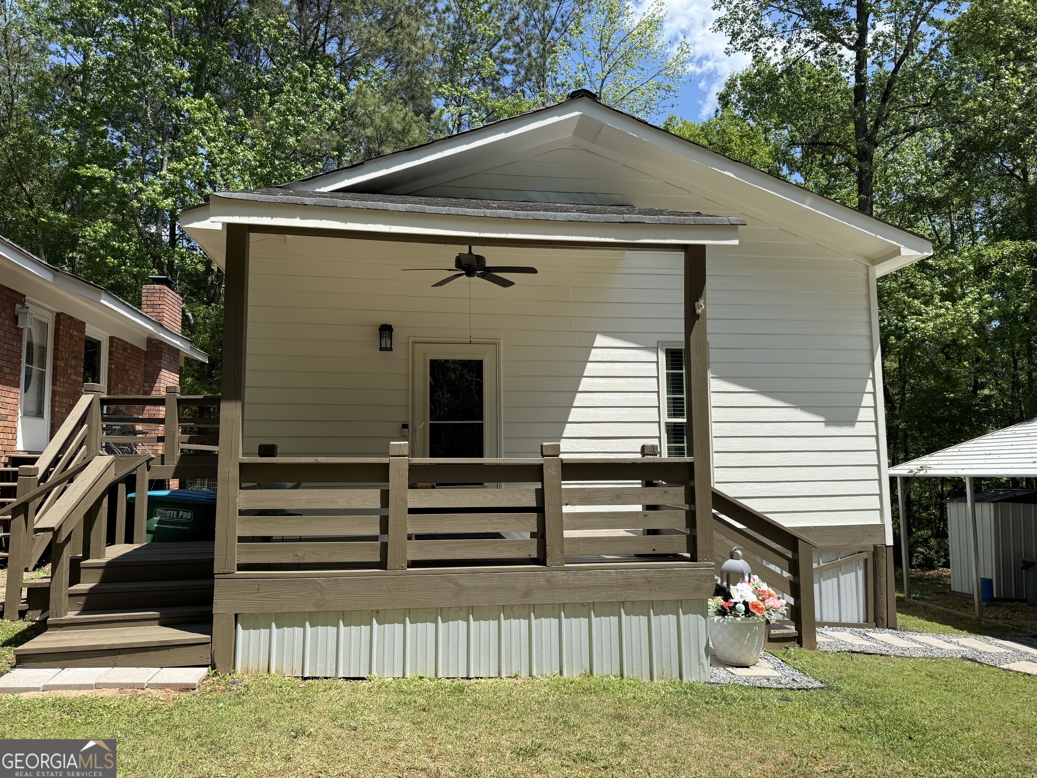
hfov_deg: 71.6
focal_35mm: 24
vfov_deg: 56.8
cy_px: 389
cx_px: 518
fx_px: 719
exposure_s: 1/3145
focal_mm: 6.76
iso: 80
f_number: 1.78
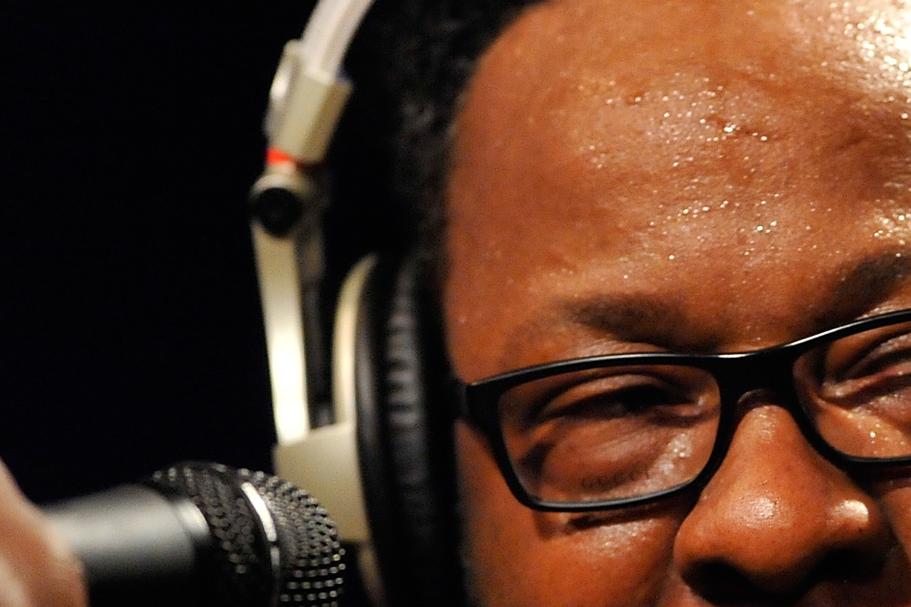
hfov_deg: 2.8
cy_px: 423
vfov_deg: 1.9
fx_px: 18564
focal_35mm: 734
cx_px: 742
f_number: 4
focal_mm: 300
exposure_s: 1/200
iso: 4000
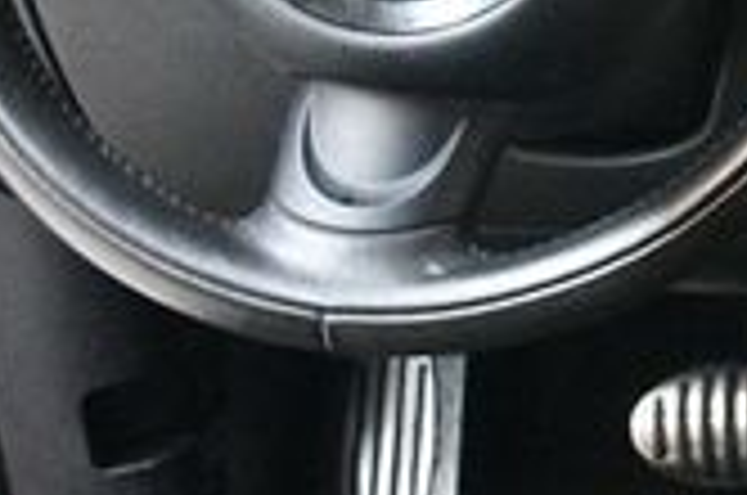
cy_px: -58
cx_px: 1242
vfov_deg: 11.6
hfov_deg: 15.7
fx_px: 2402
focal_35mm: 116
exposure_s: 1/60
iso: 8000
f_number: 3.5
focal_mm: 20
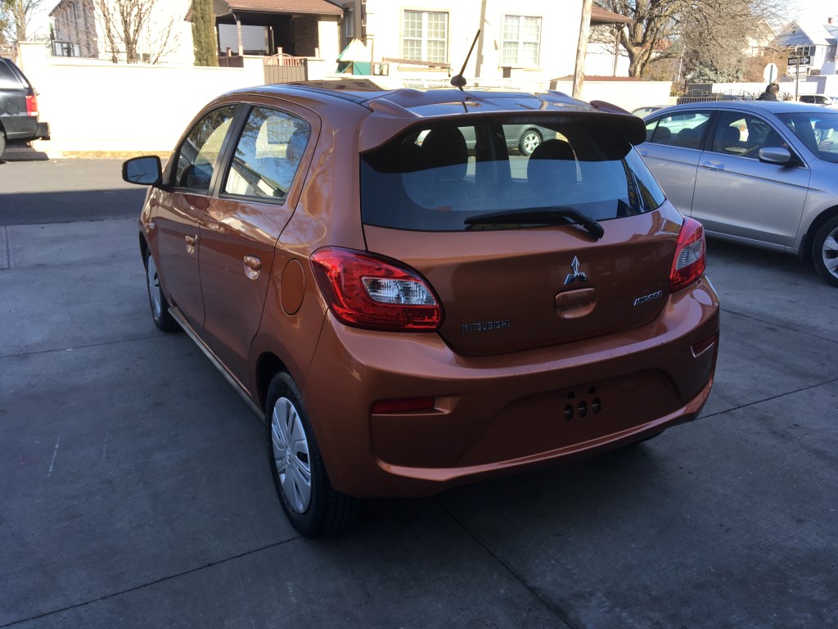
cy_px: 314
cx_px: 419
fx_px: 702
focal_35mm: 29
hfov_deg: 61.7
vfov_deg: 48.2
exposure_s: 1/353
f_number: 2.2
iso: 25
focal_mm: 4.15
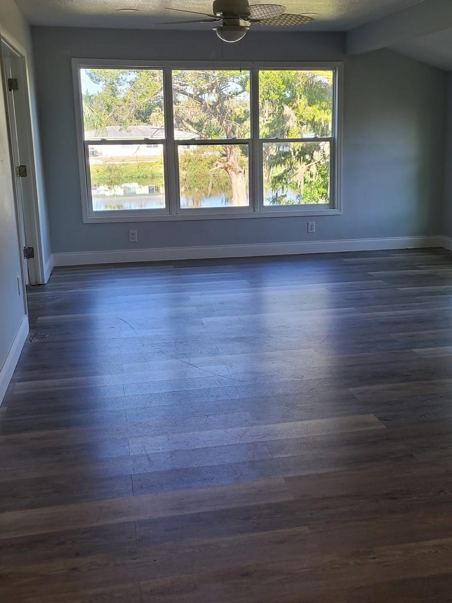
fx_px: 696
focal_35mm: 40
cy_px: 283
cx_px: 256
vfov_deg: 46.8
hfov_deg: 35.9
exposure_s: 1/136
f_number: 1.8
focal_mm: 5.4
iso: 40
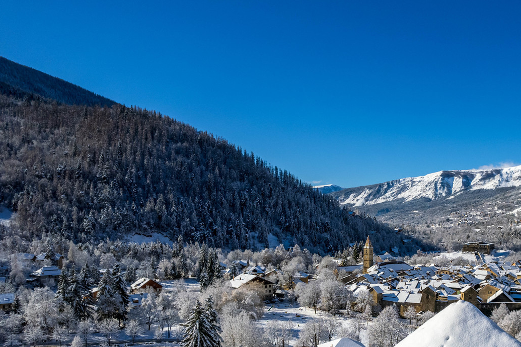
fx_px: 492
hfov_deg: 53.8
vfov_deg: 38.2
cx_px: 376
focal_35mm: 34
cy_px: 243
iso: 100
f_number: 2.8
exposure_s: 1/6400
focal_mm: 8.4
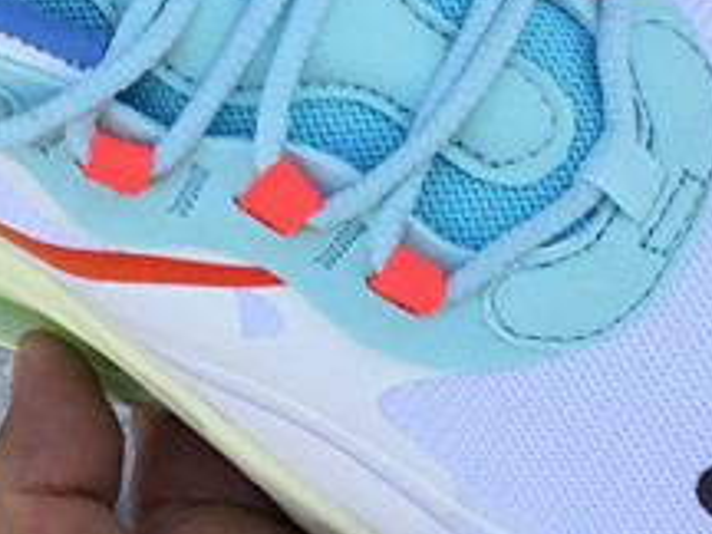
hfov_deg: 15.3
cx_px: 231
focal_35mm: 129
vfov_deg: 11.4
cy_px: 38
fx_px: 2653
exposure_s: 1/295
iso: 25
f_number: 2.4
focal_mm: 3.3
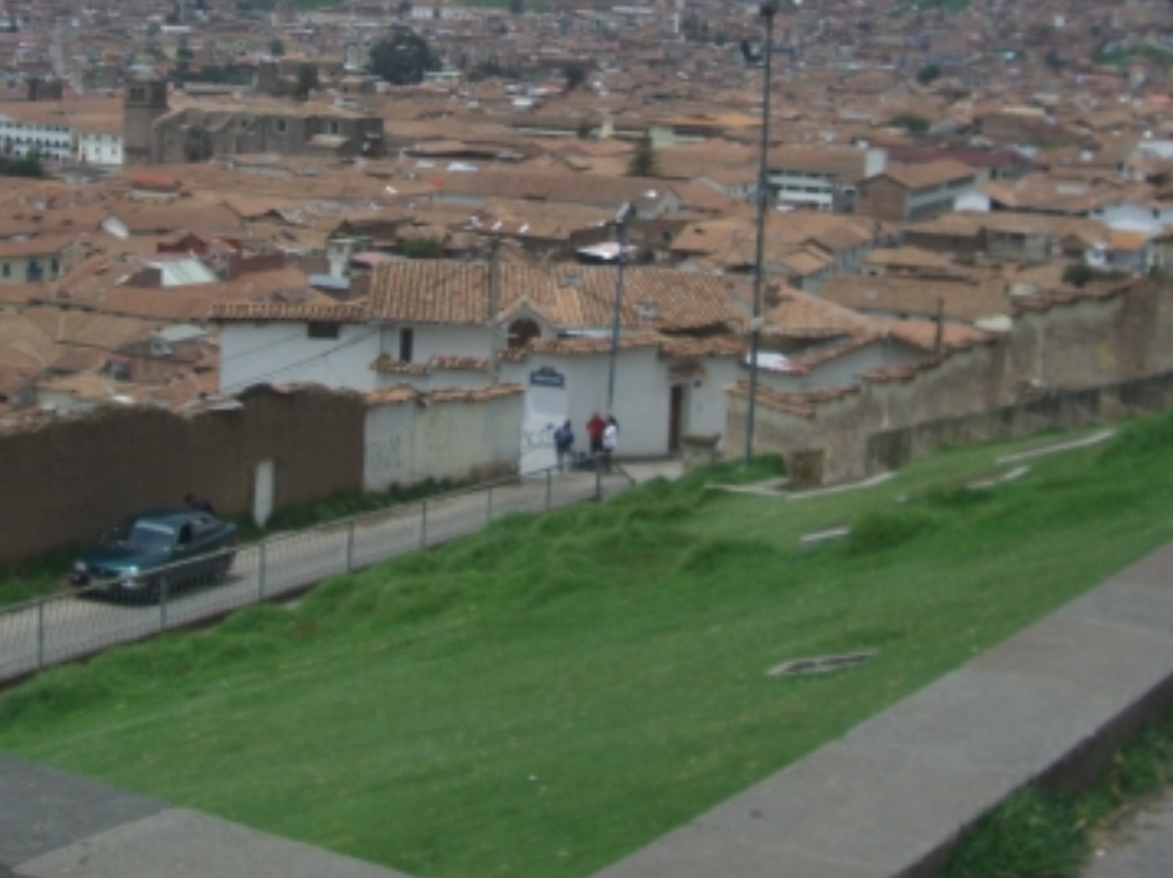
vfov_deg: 21.3
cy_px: 151
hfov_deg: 28.6
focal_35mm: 68
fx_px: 2303
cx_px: 521
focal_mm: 7.9
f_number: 5.6
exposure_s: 1/500
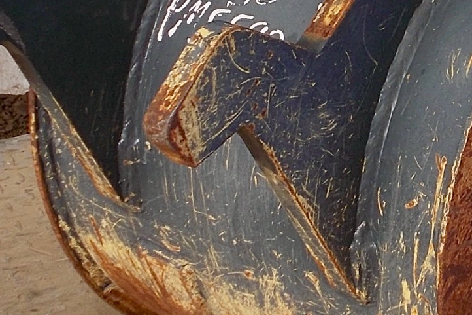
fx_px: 2831
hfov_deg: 9.5
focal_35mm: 216
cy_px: 15
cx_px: 425
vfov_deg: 6.3
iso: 80
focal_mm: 11.8
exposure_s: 1/80
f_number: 5.3
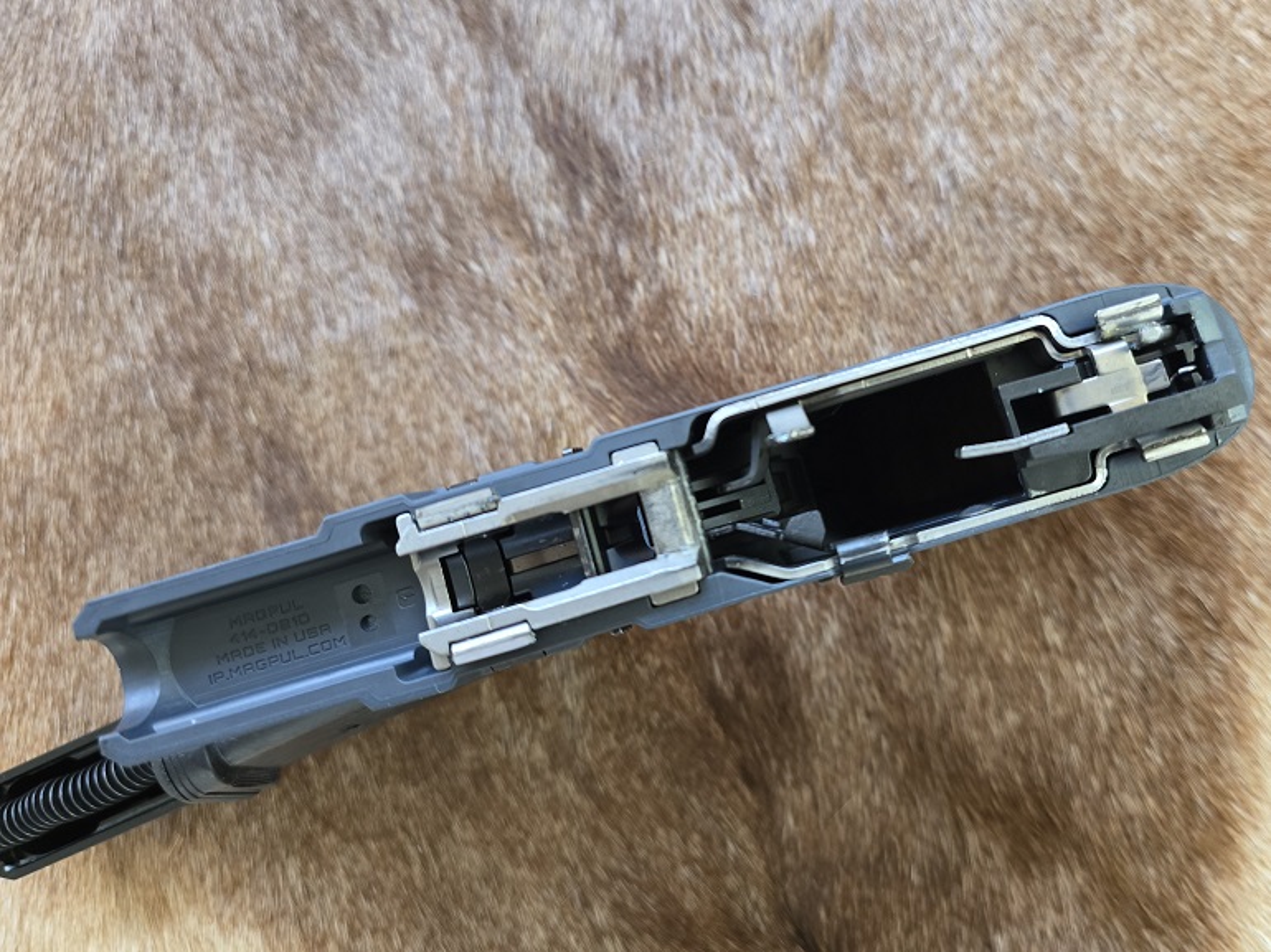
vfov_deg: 58.9
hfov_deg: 73.9
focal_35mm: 23
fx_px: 844
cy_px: 476
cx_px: 636
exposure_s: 1/60.2
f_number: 1.7
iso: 640
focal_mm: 6.3
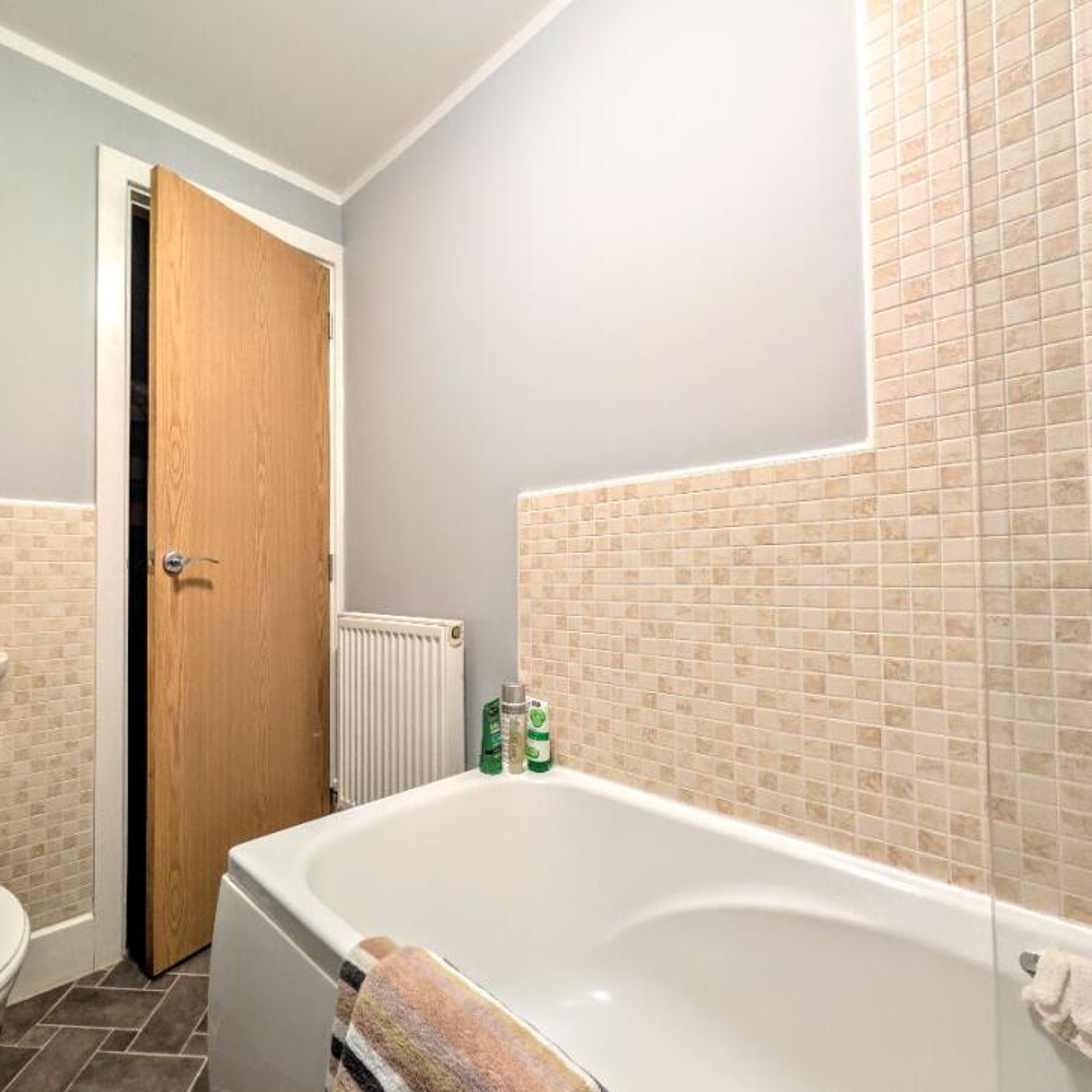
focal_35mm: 15
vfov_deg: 91.1
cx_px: 417
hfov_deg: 89.5
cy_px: 558
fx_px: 535
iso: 210
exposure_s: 1/16.7
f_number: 1.7
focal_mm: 2.02
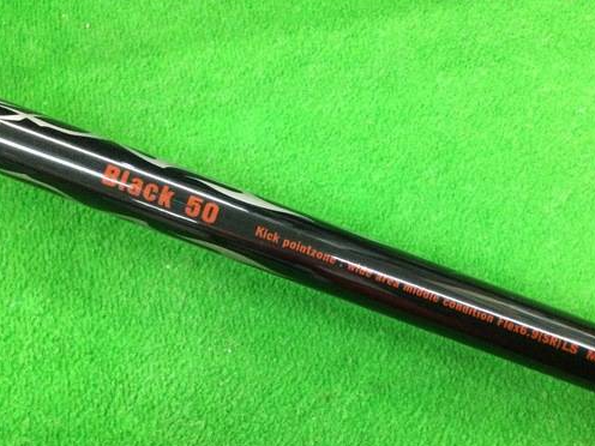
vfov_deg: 35.8
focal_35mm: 40
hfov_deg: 46.7
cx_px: 341
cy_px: 278
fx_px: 688
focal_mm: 3.3
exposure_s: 1/30
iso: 250
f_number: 2.4
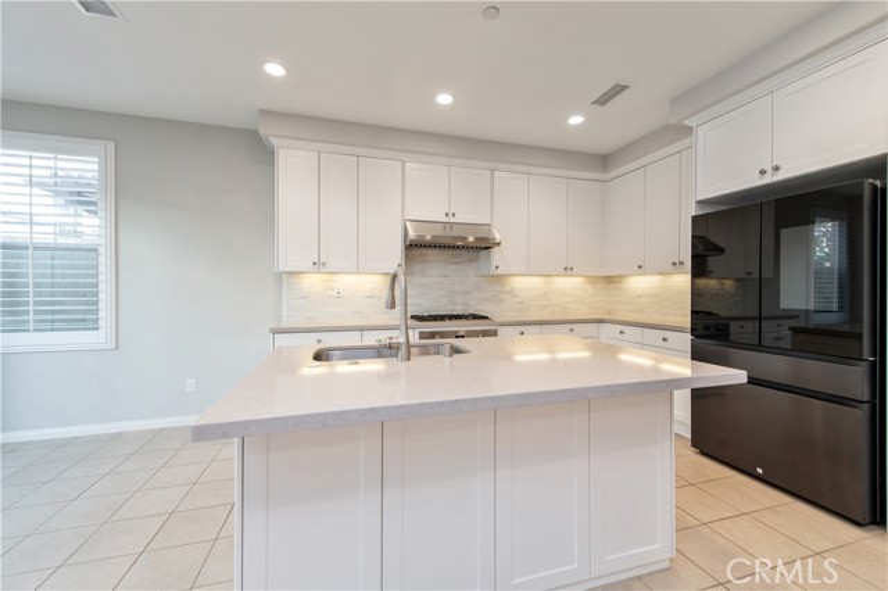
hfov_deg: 104.3
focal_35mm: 14
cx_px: 444
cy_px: 296
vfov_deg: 81.1
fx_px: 345
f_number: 4
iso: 360
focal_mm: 14
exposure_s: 1/60
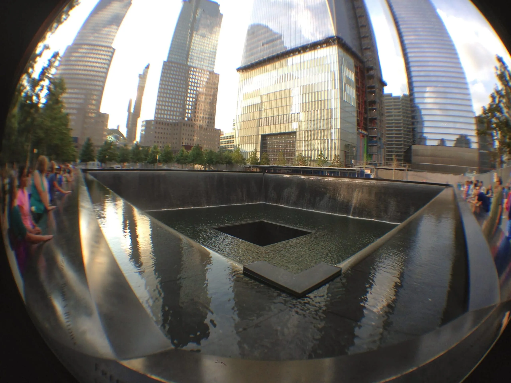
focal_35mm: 33
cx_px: 256
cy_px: 192
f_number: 2.4
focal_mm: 4.13
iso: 50
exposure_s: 1/437
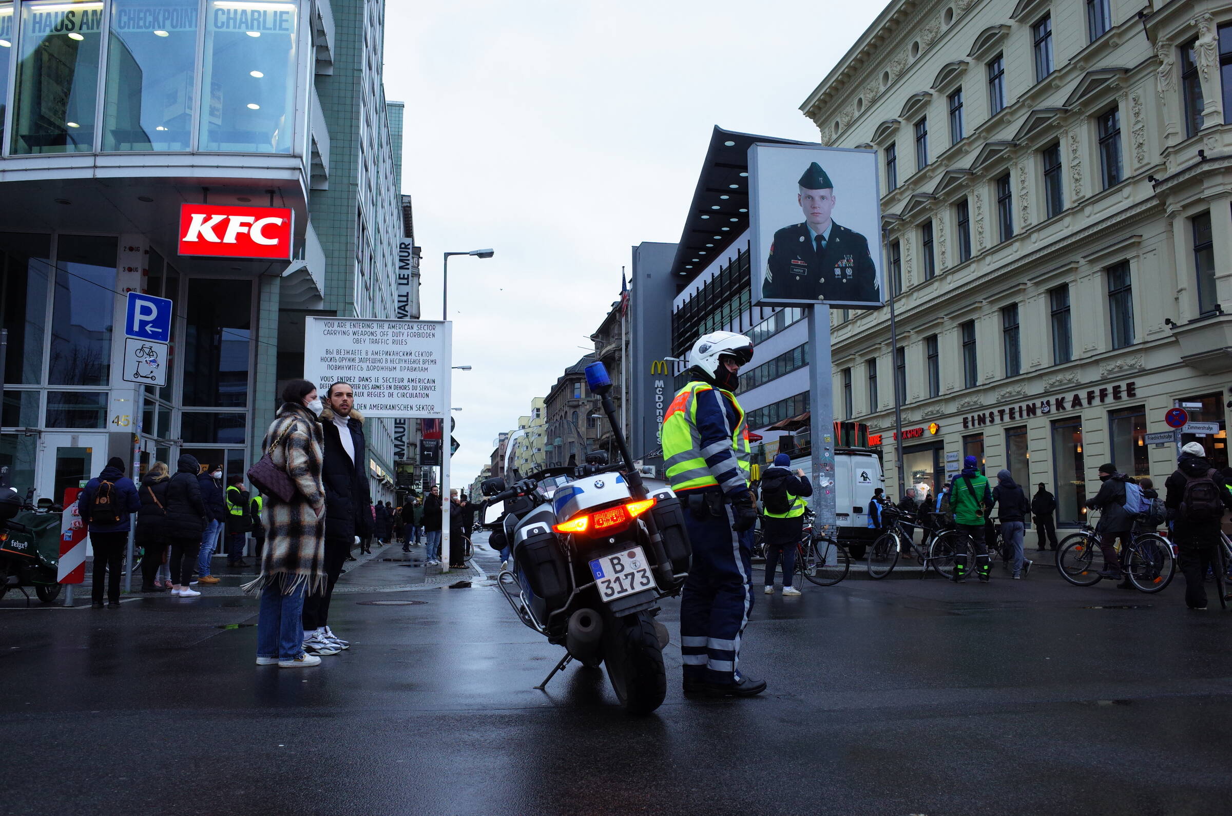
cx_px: 616
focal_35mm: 28
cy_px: 408
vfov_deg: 46.2
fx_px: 956
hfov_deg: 65.6
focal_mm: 18.3
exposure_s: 1/200
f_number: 4
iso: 400
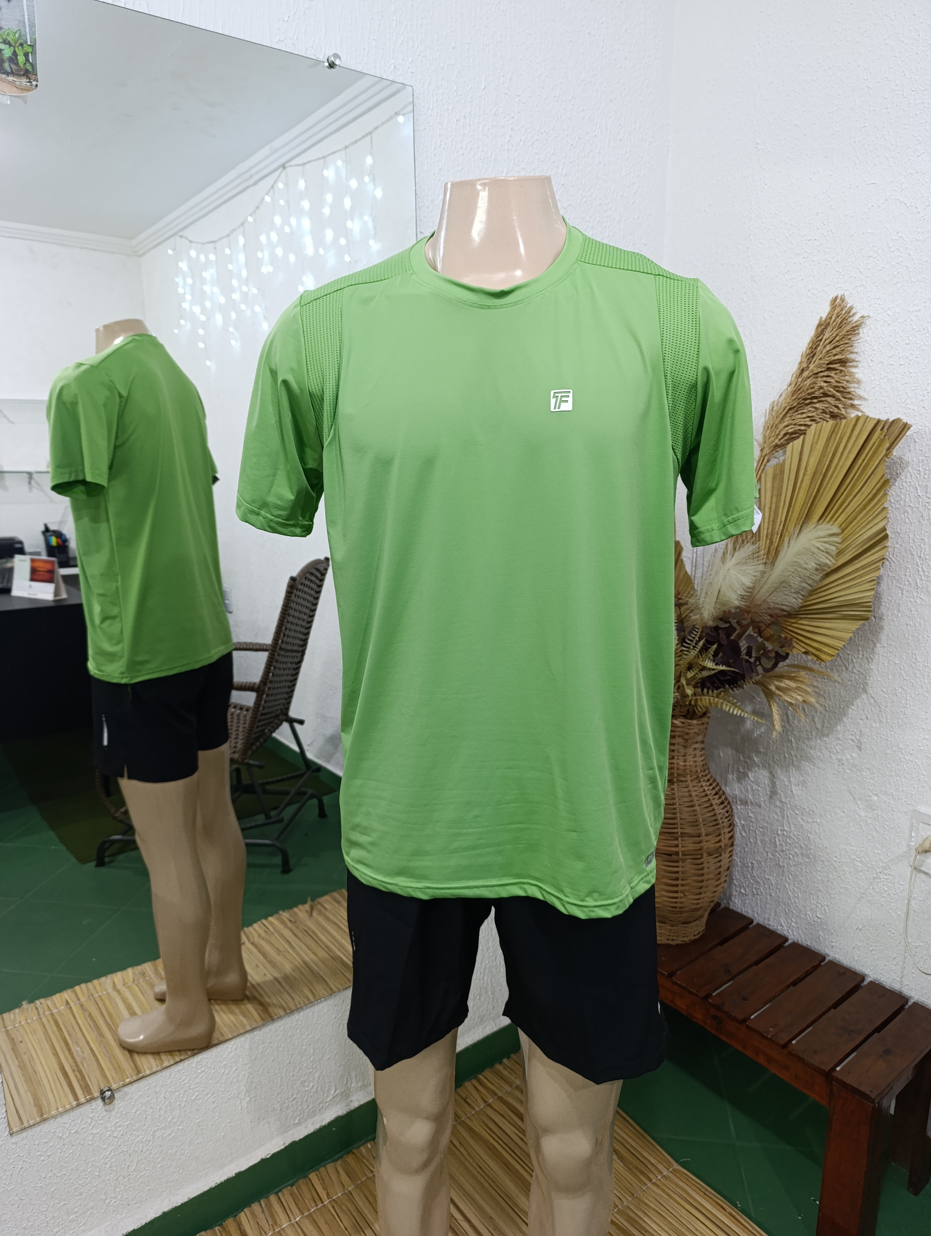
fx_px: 823
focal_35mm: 23
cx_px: 466
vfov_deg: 73.8
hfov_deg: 59.0
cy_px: 618
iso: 1250
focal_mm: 6.14
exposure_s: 1/40
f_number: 1.6
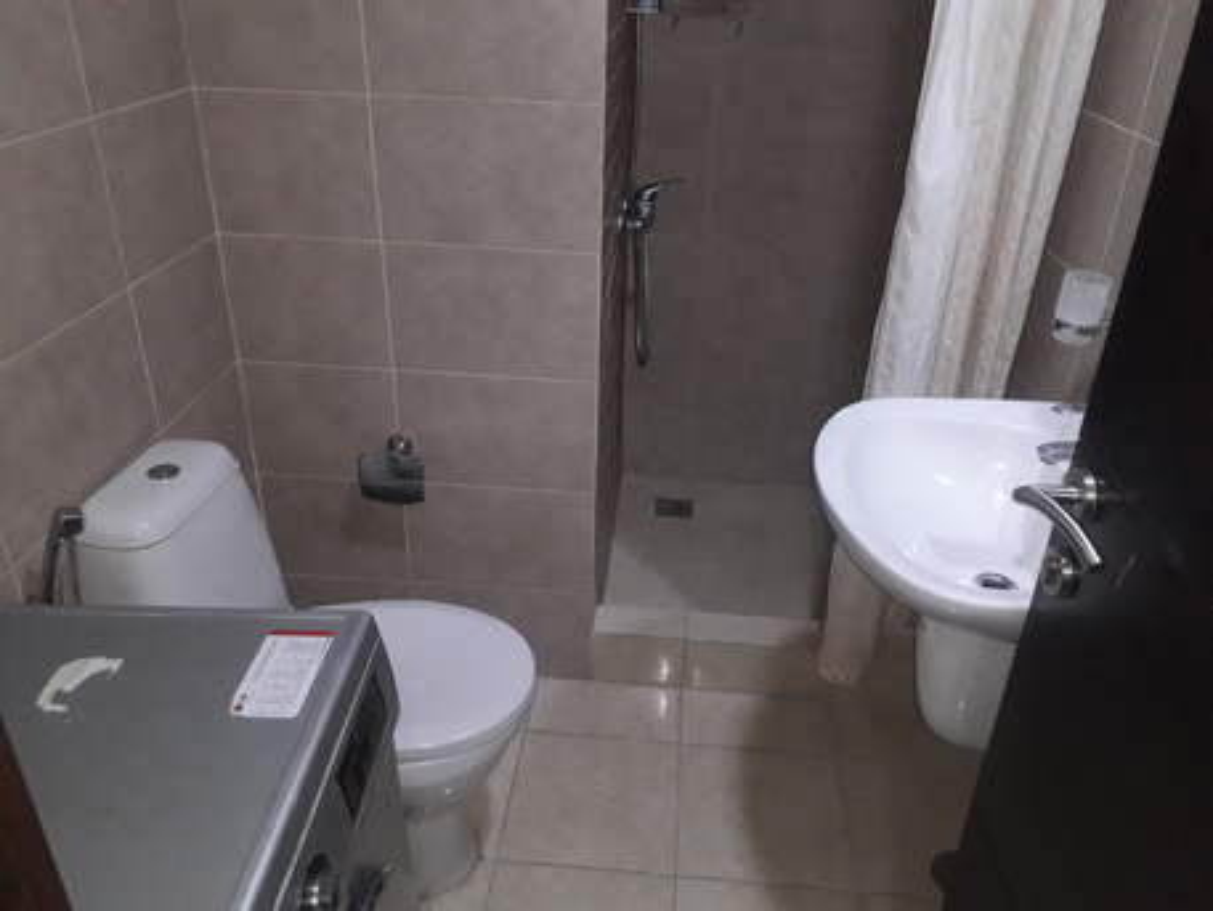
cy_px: 456
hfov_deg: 65.3
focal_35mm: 27
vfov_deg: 51.4
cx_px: 606
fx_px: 946
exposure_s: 1/33
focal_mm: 3.6
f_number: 1.9
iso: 160
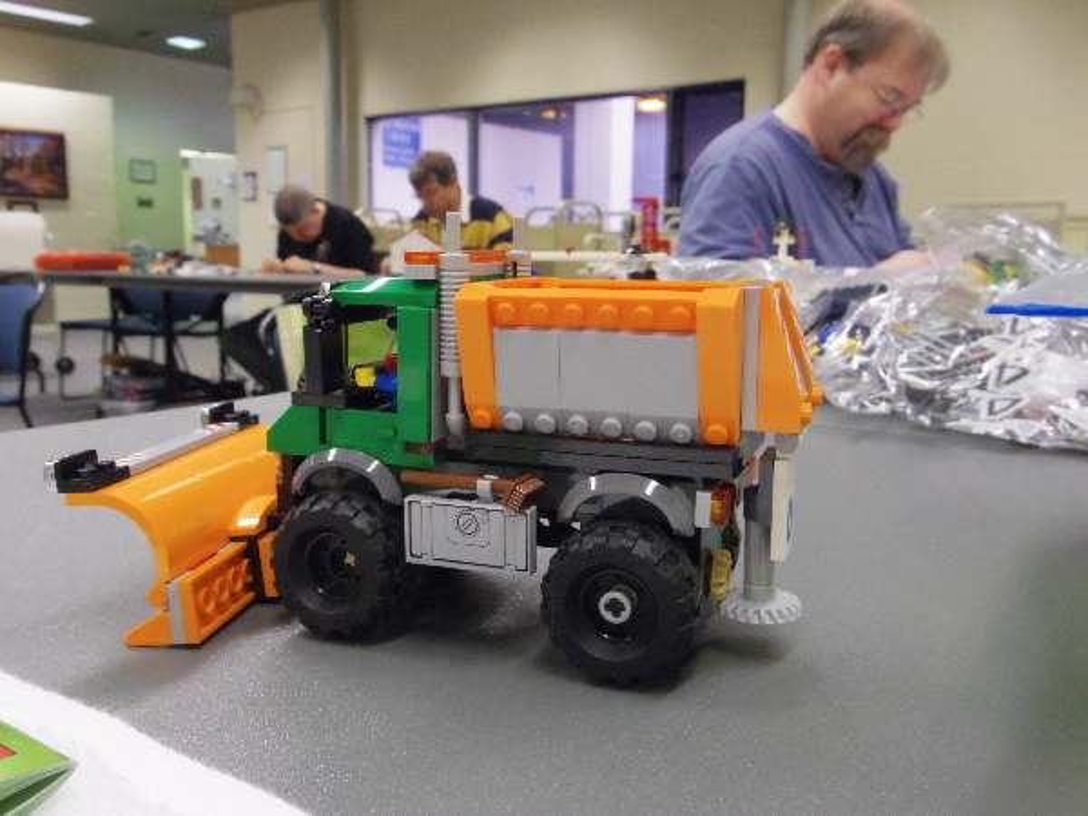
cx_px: 544
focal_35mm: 31
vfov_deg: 45.4
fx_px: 974
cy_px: 408
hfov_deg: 58.4
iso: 1250
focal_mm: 5.7
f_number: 4.5
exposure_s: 1/50
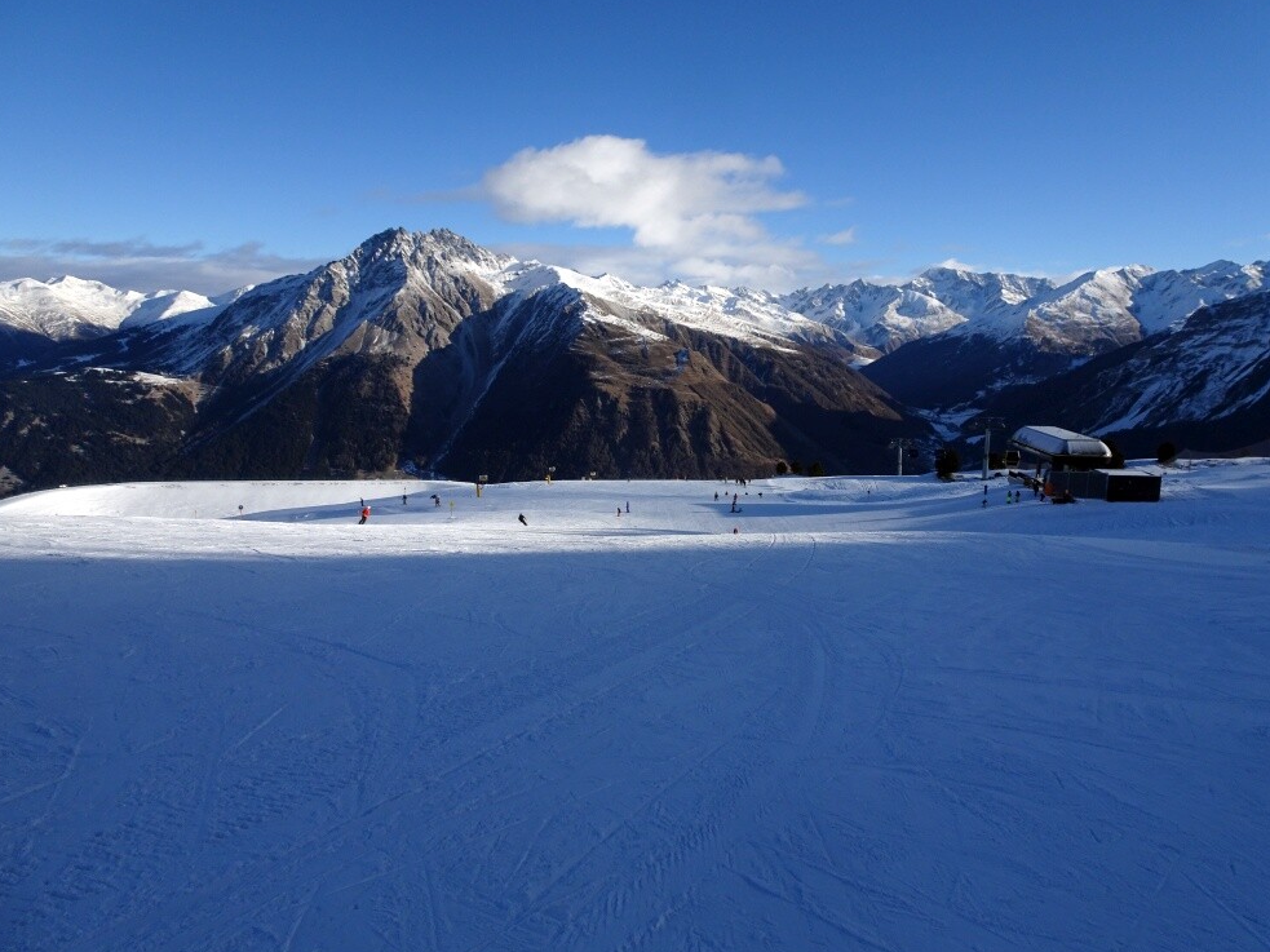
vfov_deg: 54.9
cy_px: 490
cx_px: 652
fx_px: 917
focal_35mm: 25
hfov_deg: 69.4
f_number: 3.5
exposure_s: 1/1600
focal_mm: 4.1
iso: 80
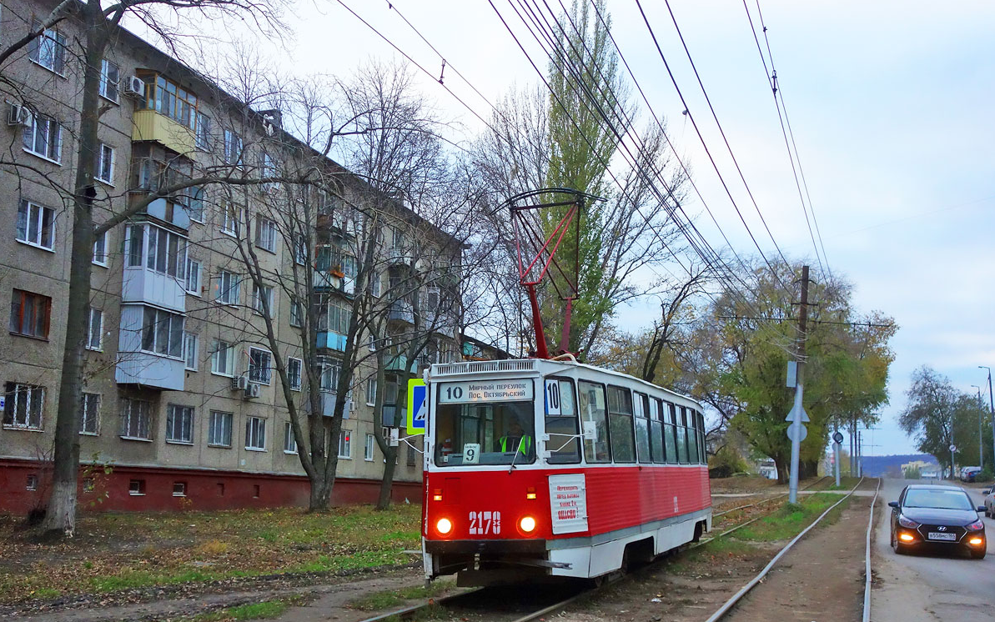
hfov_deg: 48.2
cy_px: 311
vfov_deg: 31.3
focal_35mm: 41
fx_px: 1112
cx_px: 497
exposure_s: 1/500
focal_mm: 14.75
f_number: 2.8
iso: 500
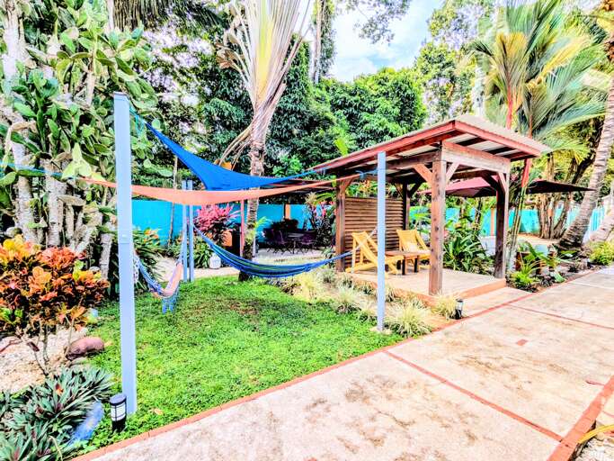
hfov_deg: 94.5
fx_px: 284
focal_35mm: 16
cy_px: 230
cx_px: 307
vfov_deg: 78.1
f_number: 2.2
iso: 42
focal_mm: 2.35
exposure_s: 1/878
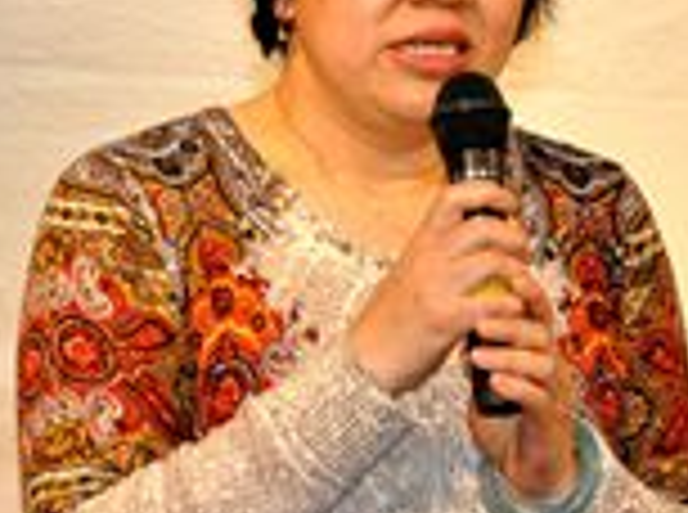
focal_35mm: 202
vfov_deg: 7.3
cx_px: 405
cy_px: 32
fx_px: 4005
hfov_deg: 9.8
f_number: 5
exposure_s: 1/60
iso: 800
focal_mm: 50
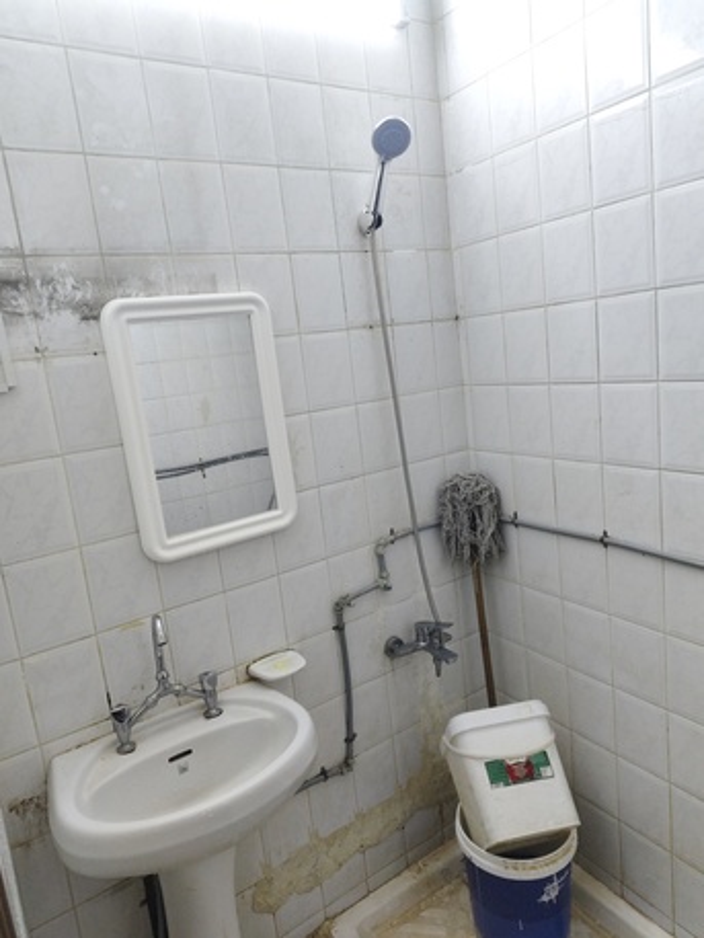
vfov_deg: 73.9
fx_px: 623
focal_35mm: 23
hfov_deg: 58.9
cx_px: 352
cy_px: 469
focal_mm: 5.56
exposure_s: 1/100
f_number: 1.88
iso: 278
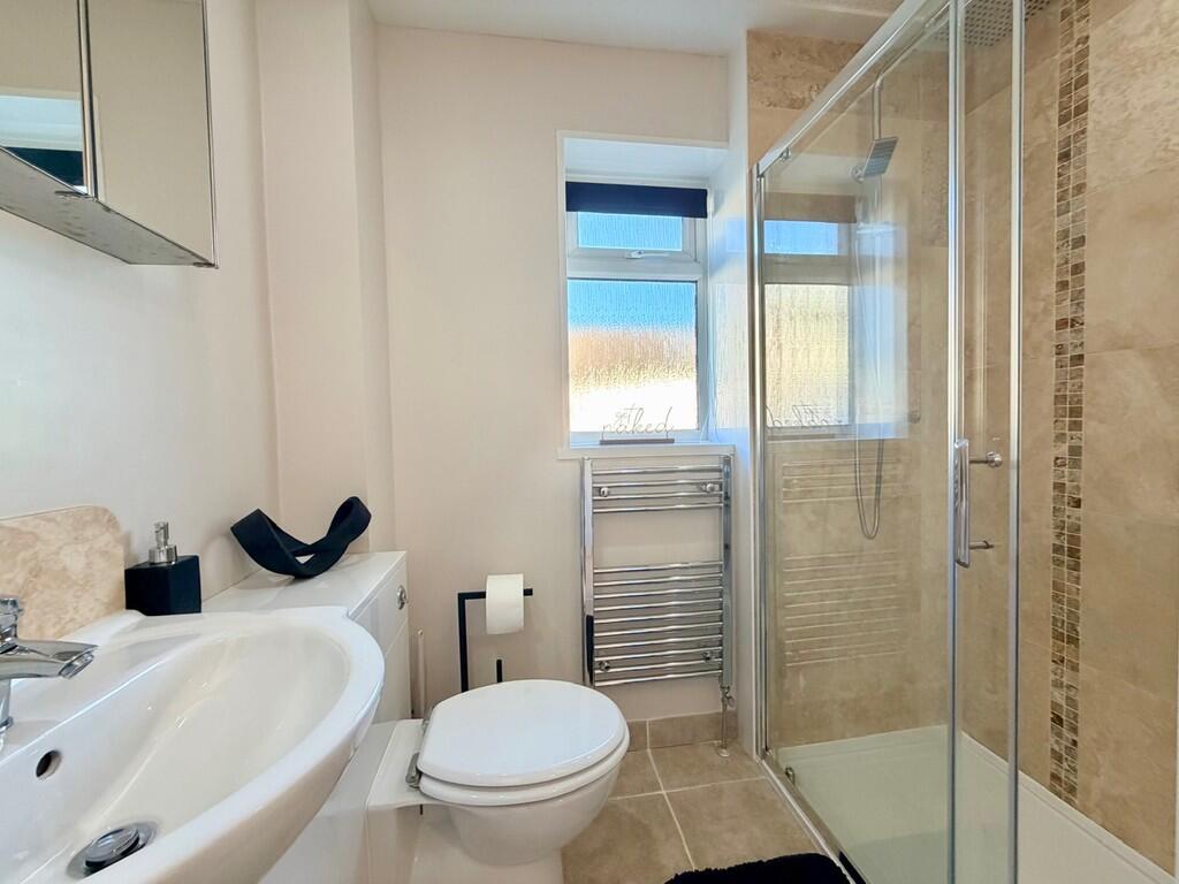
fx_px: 477
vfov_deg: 85.7
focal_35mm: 14
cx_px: 590
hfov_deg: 102.1
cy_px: 442
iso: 320
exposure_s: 1/85
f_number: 2.2
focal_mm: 2.22
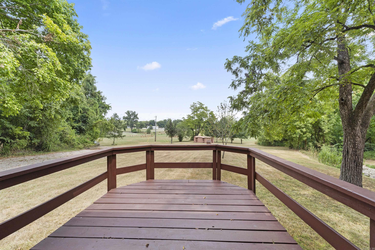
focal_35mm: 15
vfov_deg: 77.3
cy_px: 125
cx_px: 188
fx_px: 156
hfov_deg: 100.4
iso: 200
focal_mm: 10
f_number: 9
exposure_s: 1/60
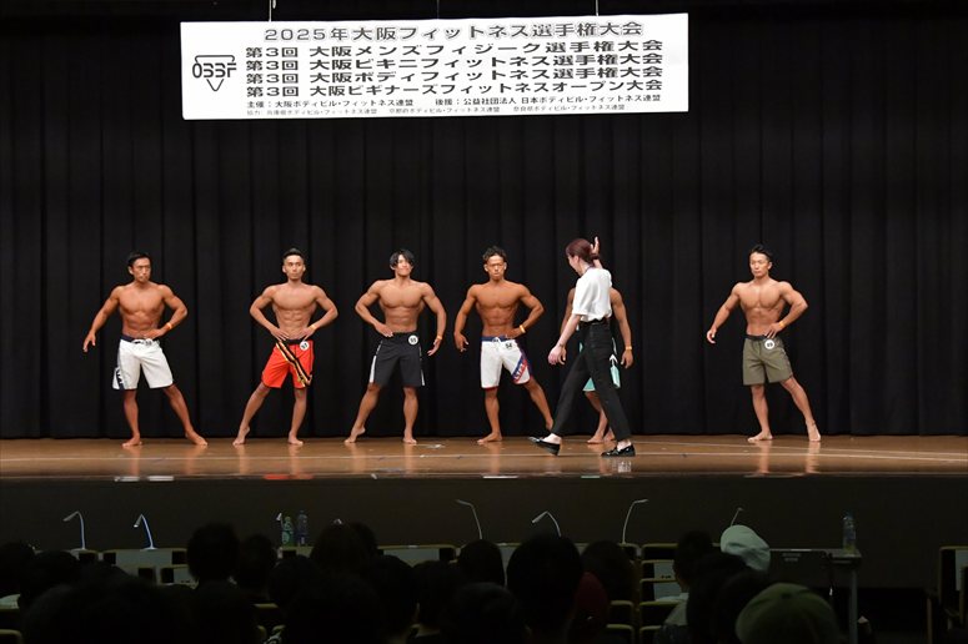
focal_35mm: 93
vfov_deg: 14.7
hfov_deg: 21.9
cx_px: 484
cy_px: 322
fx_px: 2499
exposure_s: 1/400
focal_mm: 62
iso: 6400
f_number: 5.6
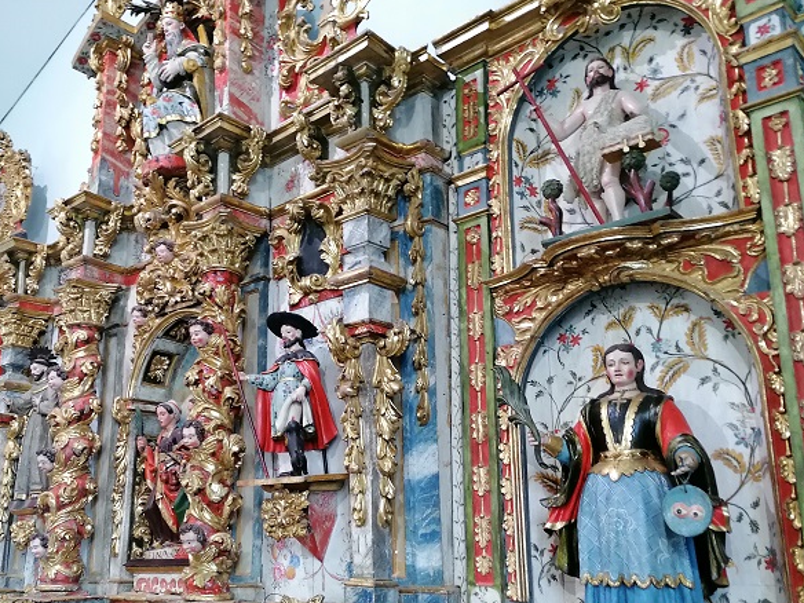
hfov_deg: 49.8
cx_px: 318
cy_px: 355
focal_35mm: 37
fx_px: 859
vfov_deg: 38.5
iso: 320
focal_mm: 4.75
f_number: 1.8
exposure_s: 1/25
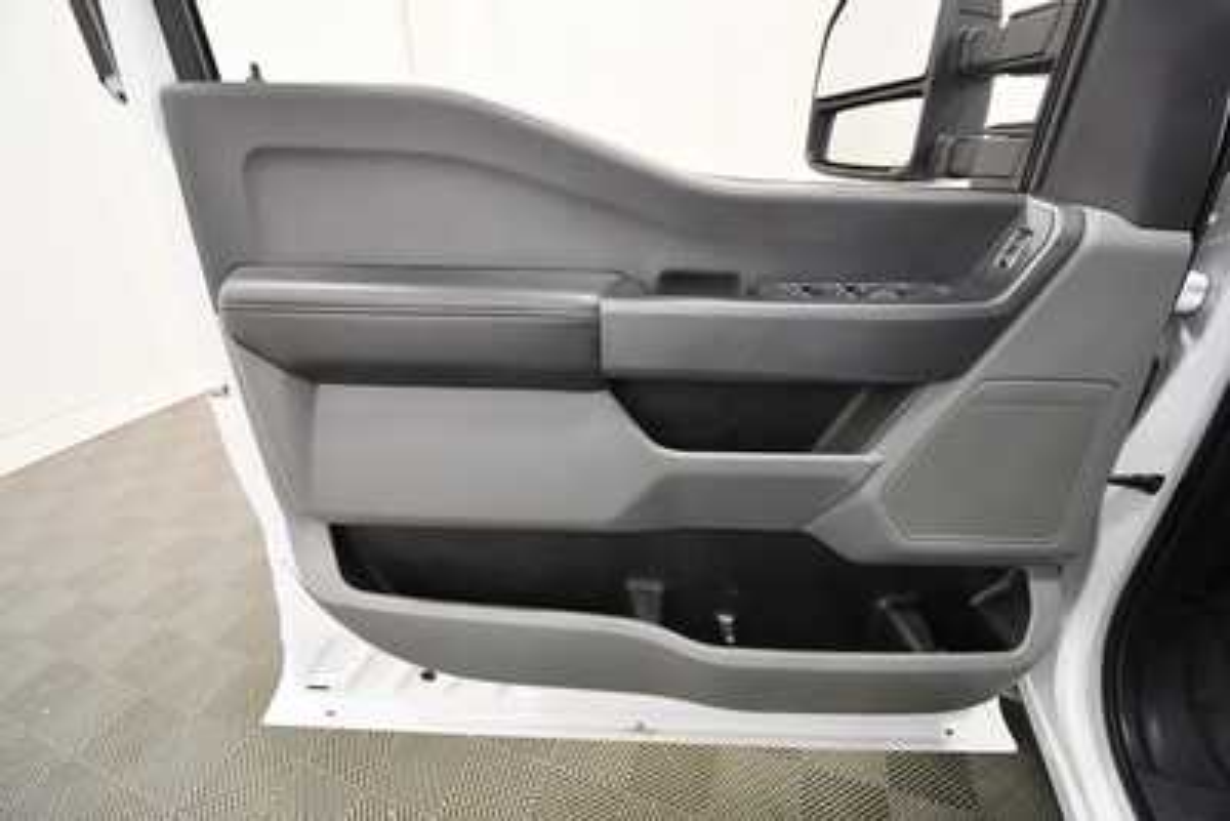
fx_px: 513
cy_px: 410
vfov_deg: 77.4
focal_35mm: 15
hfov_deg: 100.4
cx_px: 615
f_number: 4.5
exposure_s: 1/125
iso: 1400
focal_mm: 10
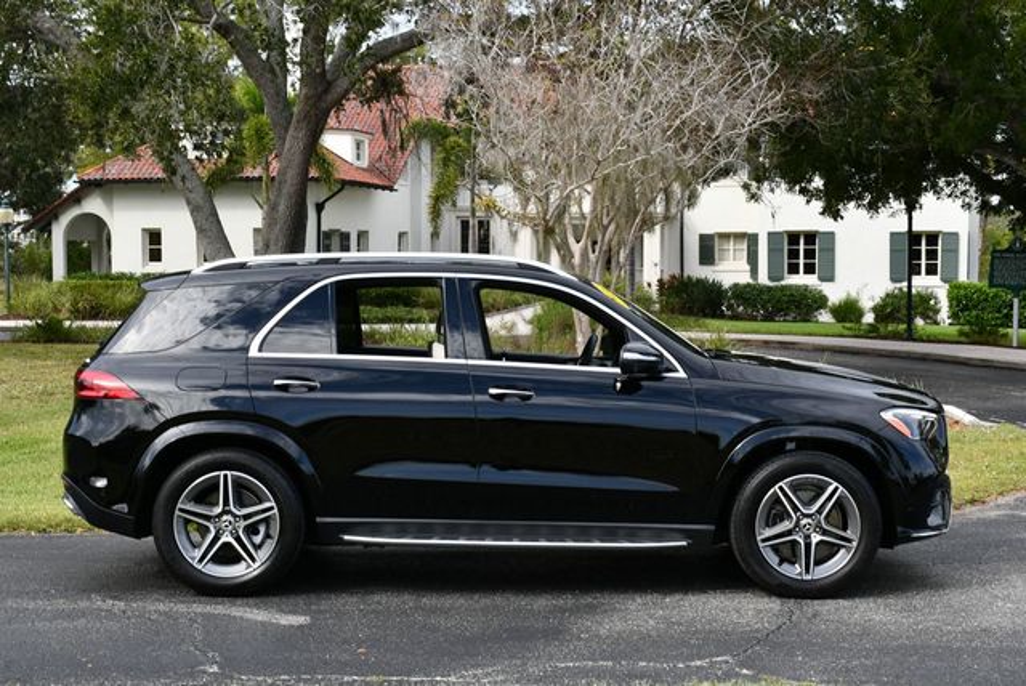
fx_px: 1712
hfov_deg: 33.4
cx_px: 513
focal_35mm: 60
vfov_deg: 22.7
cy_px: 343
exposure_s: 1/250
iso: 160
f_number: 8
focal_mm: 30
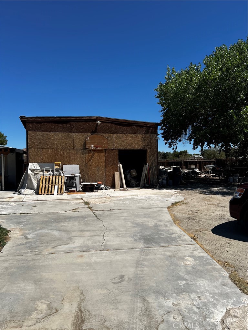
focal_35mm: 26
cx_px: 124
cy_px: 165
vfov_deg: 67.3
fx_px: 248
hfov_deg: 53.1
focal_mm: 5.7
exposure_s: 1/7463
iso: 50
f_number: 1.5
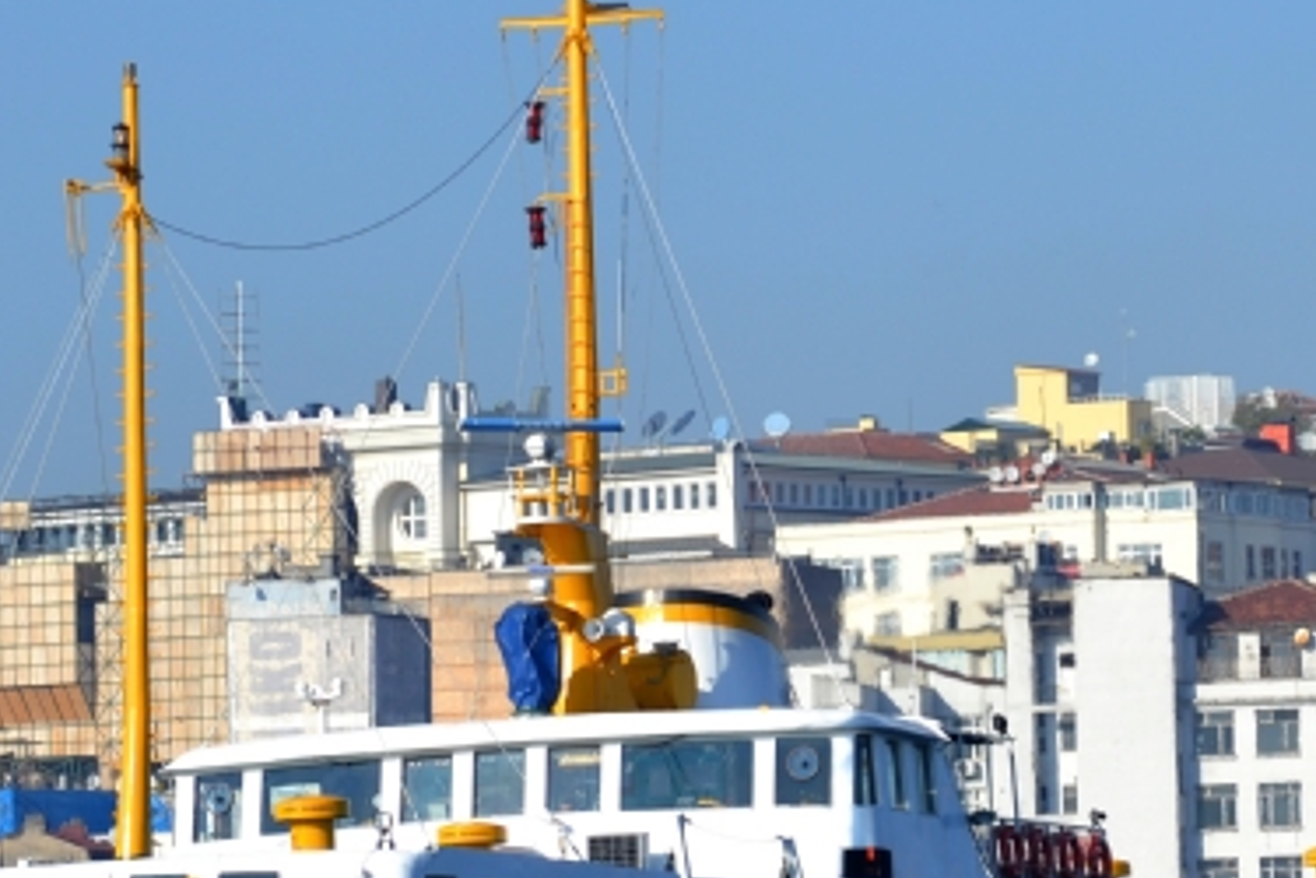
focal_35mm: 328
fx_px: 11989
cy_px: 486
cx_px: 1070
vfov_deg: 4.2
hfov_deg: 6.3
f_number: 9
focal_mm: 80
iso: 100
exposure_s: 1/320
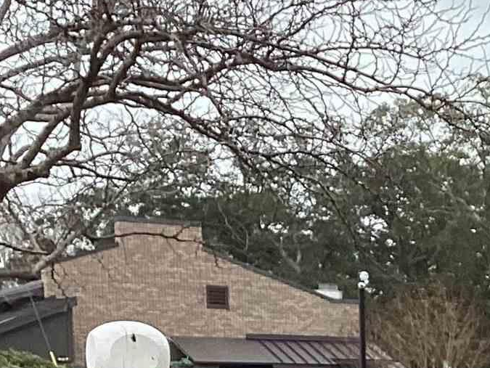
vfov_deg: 10.0
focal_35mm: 141
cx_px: 742
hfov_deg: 13.2
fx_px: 1997
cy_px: 668
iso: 50
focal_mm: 3.3
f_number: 2.4
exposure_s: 1/120
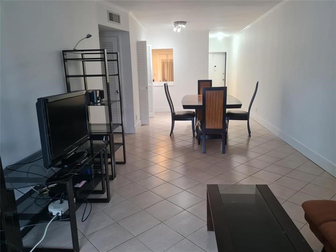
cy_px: 126
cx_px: 168
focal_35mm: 26
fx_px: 252
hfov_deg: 67.3
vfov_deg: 53.1
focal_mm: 5.4
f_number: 1.8
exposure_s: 1/60
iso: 250
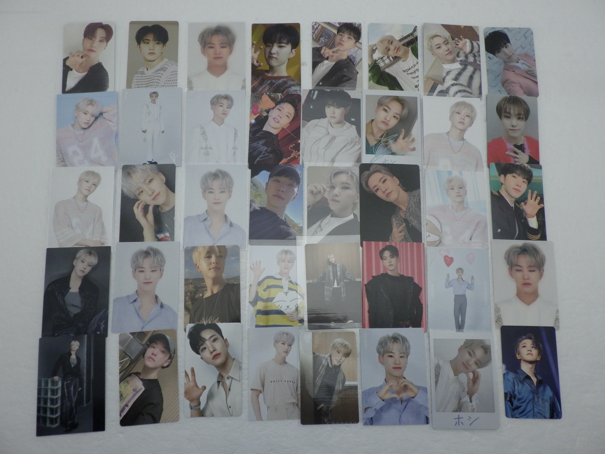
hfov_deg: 63.4
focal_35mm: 28
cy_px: 227
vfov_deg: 49.7
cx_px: 302
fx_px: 489
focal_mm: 5
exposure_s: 1/160
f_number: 4.2
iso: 400
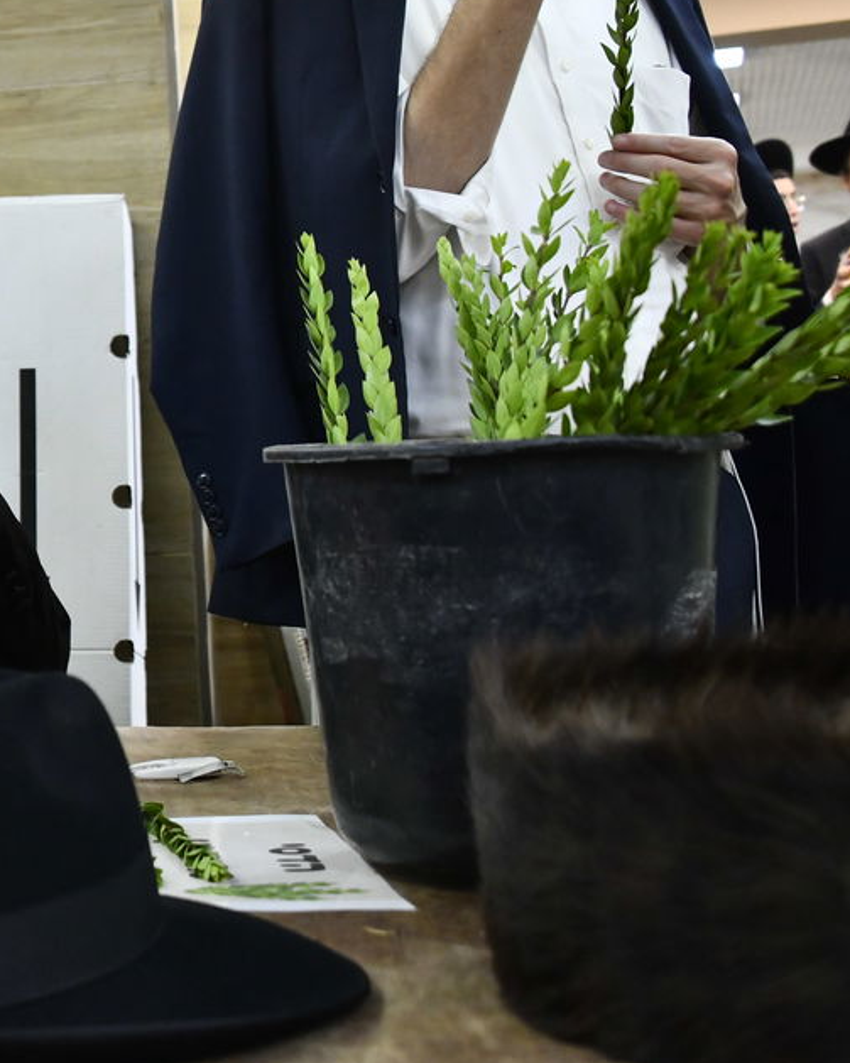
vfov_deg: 26.6
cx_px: -319
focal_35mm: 71
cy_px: 359
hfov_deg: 19.5
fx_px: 2233
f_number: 5
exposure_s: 1/250
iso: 1250
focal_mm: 34
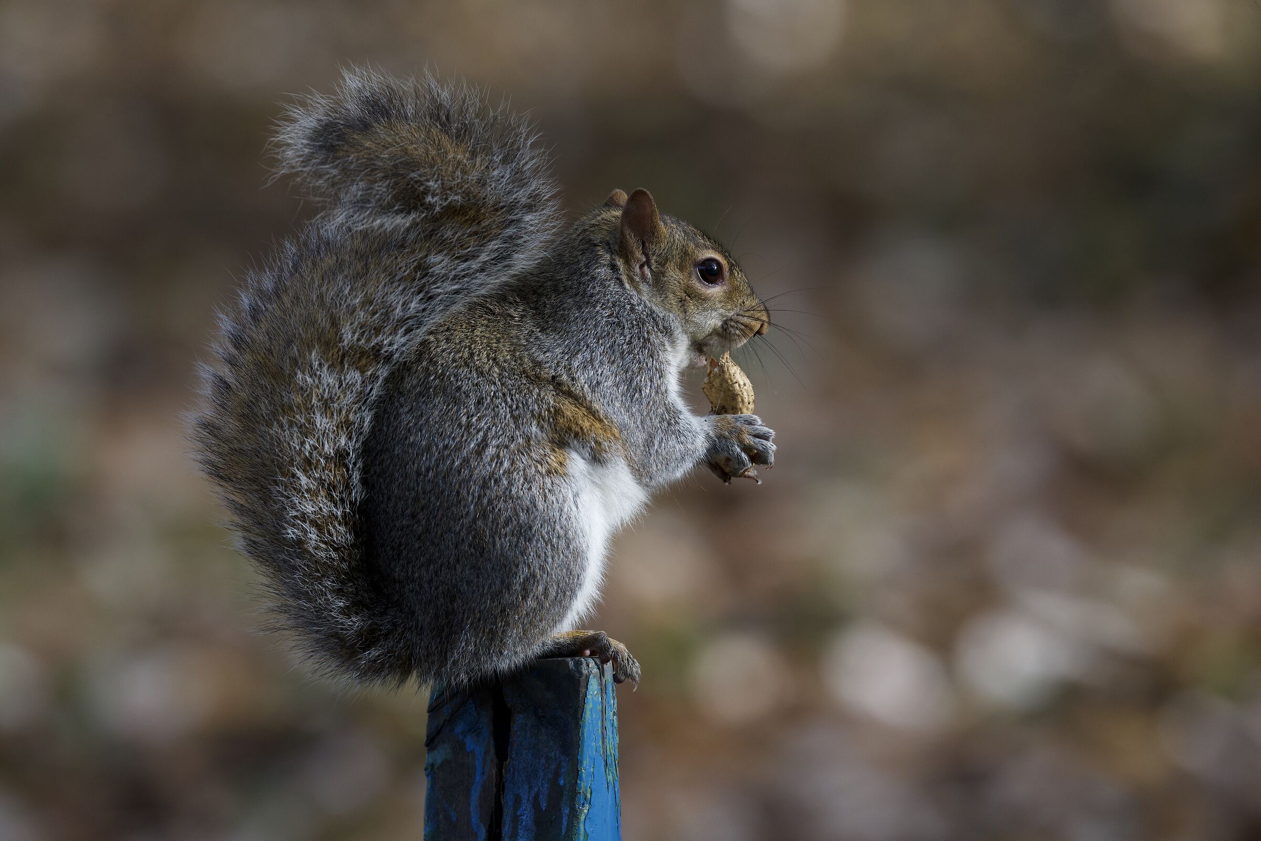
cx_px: 630
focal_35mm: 500
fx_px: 17513
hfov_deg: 4.1
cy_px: 420
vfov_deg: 2.7
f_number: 8
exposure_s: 1/400
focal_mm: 500
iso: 1000
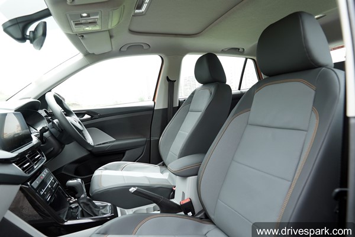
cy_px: 118
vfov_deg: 61.9
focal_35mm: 20
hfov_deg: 84.0
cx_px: 178
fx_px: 197
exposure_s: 1/400
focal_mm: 20
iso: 800
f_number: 5
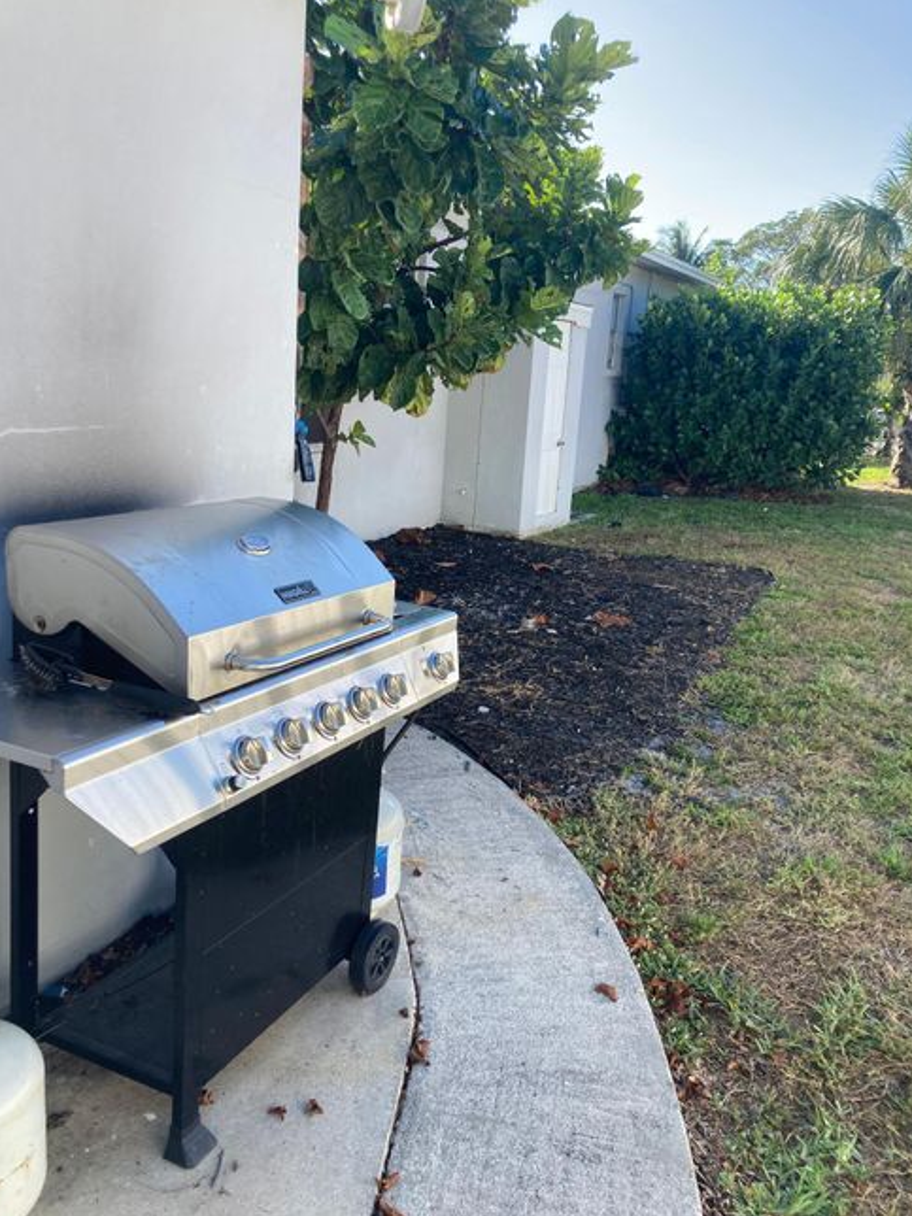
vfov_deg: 61.7
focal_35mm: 29
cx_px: 455
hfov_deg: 48.2
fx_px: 1019
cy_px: 611
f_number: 1.8
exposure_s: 1/481
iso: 20
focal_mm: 3.99
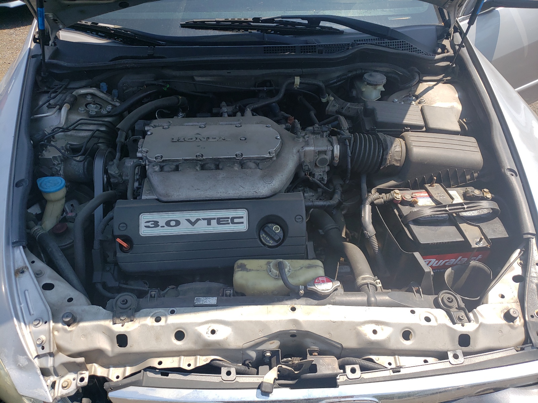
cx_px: 269
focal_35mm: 26
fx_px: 404
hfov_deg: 67.3
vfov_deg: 53.1
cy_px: 202
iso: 50
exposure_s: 1/1429
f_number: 1.5
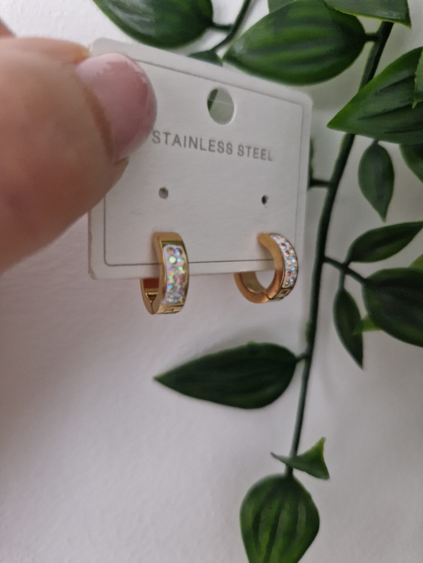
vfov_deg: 73.9
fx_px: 375
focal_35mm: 23
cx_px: 212
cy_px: 282
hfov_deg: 58.9
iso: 640
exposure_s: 1/33
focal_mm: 5.4
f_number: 1.8
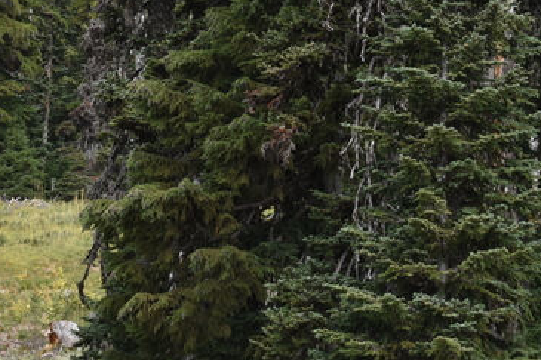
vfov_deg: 7.0
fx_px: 2899
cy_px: -201
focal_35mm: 193
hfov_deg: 10.7
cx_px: 350
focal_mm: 55
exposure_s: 1/200
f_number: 7.1
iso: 100
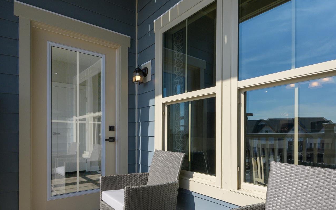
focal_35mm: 23
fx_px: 211
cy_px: 132
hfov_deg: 76.8
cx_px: 190
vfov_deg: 52.4
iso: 400
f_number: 16
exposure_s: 1/500
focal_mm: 14
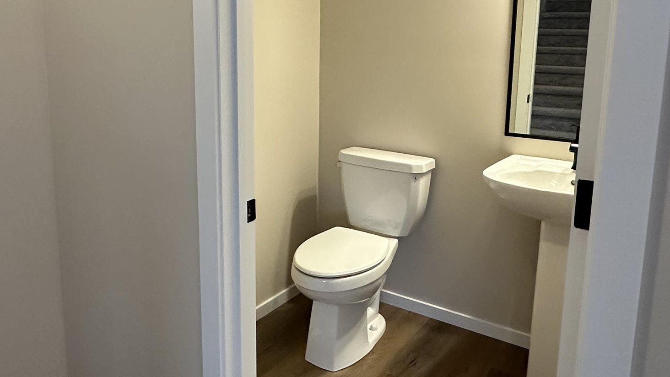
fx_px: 569
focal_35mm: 32
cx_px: 286
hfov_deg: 60.7
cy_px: 121
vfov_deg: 36.3
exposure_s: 1/120
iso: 320
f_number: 2.2
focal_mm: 2.22
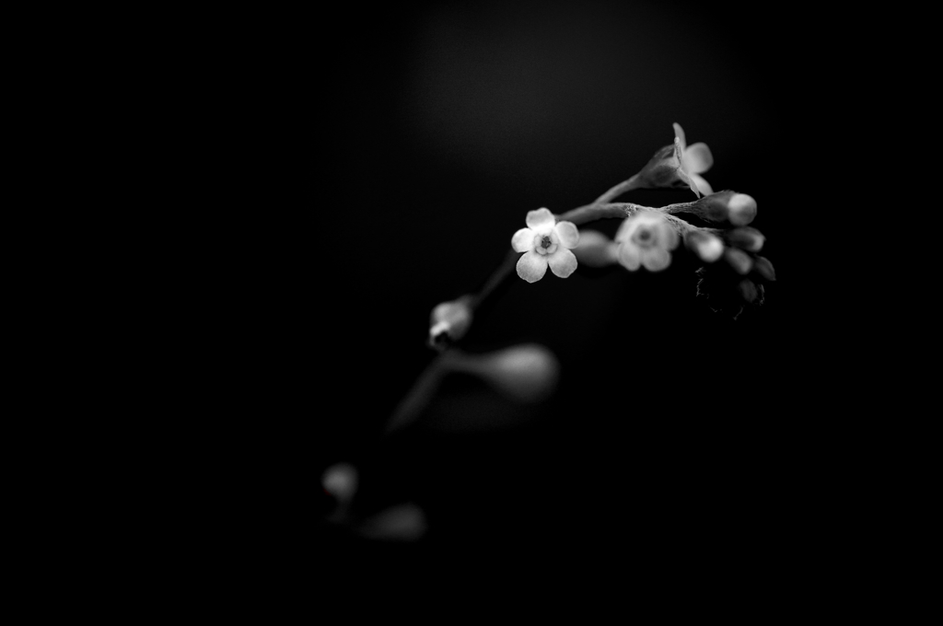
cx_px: 472
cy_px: 313
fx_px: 3532
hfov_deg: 15.2
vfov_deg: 10.1
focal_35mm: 135
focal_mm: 90
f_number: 4
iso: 200
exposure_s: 1/125
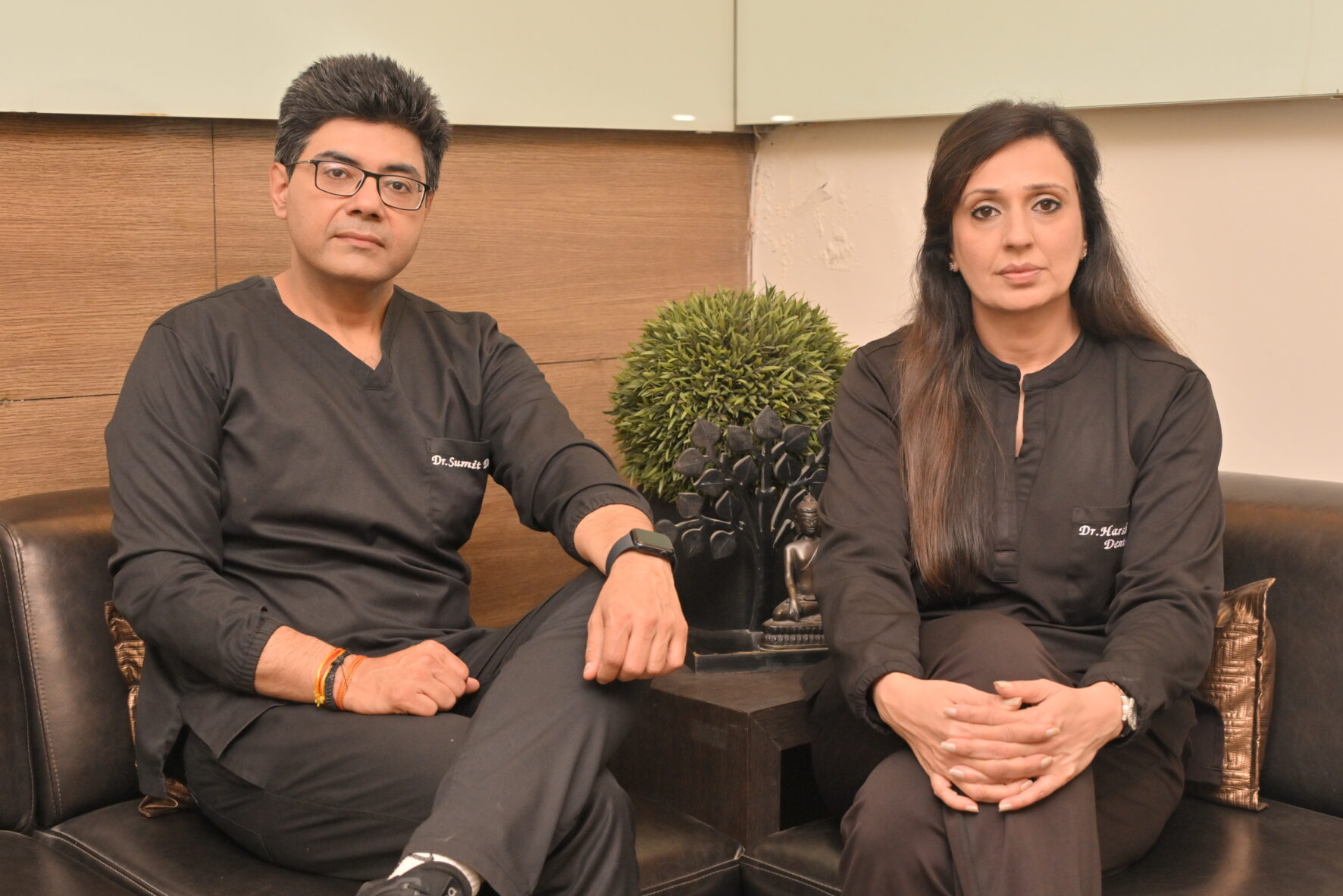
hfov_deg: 38.2
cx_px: 667
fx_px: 1940
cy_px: 511
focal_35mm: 52
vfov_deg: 26.0
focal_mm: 36
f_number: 4
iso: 640
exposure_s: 1/125
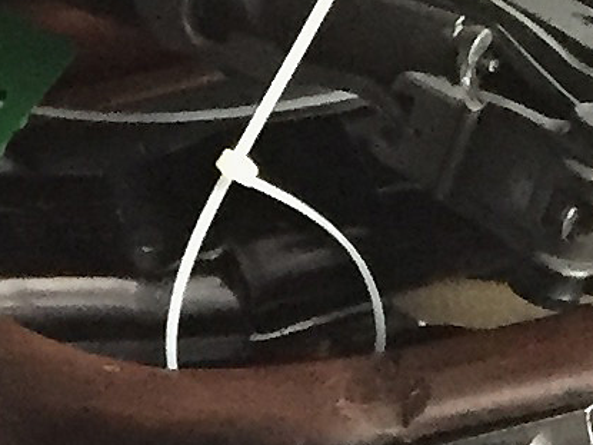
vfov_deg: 6.3
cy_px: 990
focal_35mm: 228
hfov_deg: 8.7
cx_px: 226
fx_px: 3905
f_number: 2.2
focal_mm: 4.15
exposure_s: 1/17
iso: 320
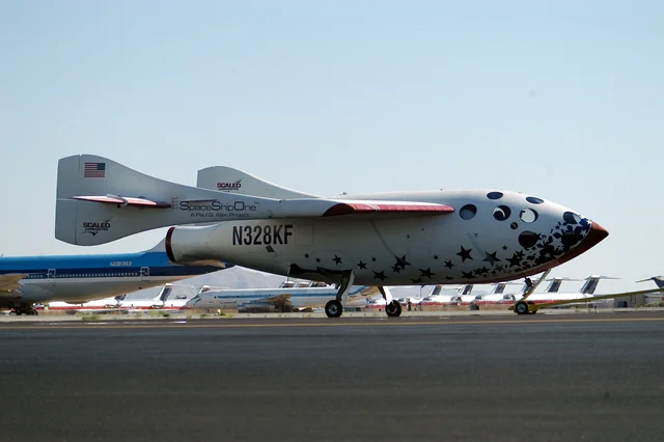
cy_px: 221
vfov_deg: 9.0
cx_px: 332
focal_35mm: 153
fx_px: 2820
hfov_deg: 13.4
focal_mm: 102
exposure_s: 1/1000
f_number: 8
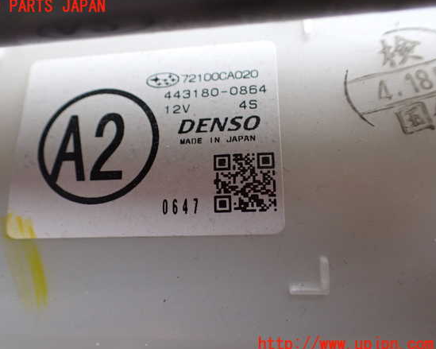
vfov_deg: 45.8
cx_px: 199
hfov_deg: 55.6
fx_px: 413
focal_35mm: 32
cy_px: 176
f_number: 2.3
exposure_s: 1/125
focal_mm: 5.4
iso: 250
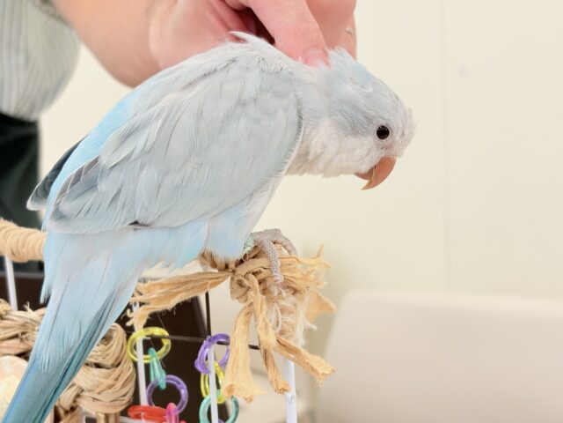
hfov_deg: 36.8
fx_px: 846
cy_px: 212
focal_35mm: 52
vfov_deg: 28.0
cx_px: 282
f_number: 1.6
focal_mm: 5.96
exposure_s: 1/50
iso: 50
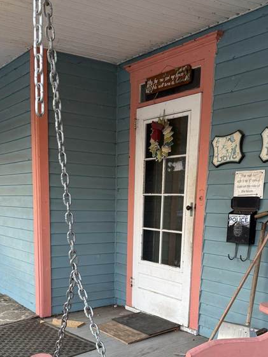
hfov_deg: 35.1
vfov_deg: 44.0
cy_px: 276
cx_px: 132
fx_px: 424
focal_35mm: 41
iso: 125
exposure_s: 1/120
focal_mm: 6.76
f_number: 1.78
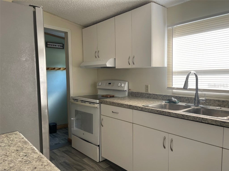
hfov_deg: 69.4
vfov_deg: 54.9
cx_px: 114
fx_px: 165
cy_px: 86
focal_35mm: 25
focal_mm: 5.1
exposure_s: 1/121
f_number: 1.6
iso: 32
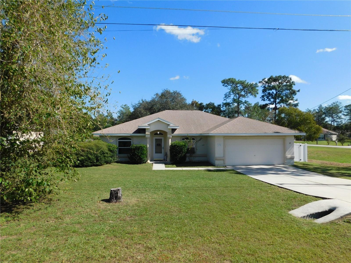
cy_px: 132
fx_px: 233
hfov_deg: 73.9
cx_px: 176
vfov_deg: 58.9
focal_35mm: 23
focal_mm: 4
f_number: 6
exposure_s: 1/500
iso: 125
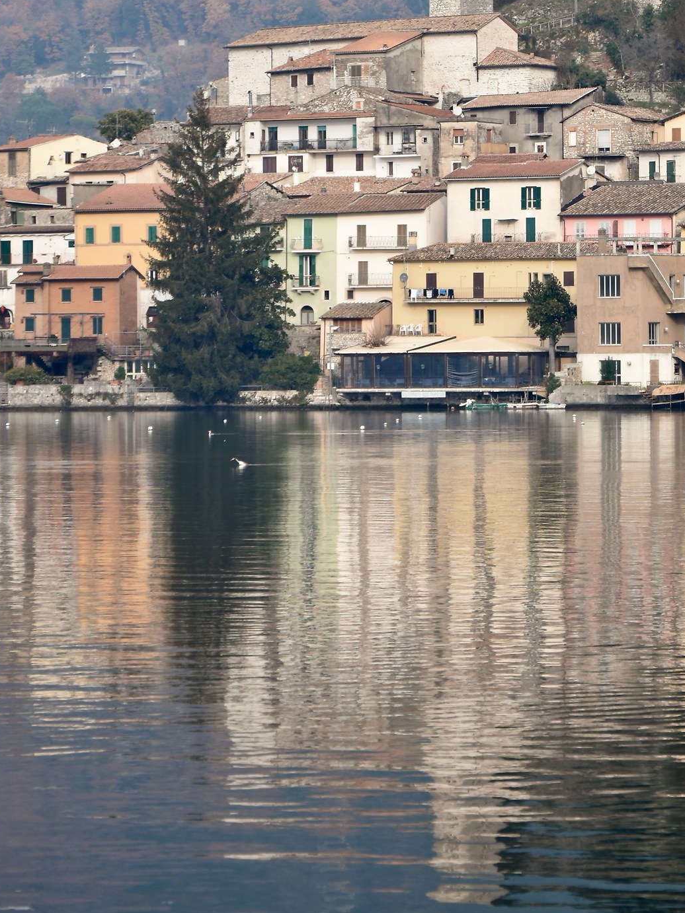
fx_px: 4957
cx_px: 487
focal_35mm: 188
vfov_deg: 10.5
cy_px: 356
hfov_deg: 7.9
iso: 100
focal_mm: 75
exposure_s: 1/125
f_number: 7.1
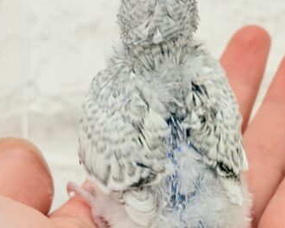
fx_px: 835
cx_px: 215
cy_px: 110
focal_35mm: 99
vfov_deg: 15.5
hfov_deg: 19.2
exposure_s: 1/50
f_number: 1.6
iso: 40
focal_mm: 5.96
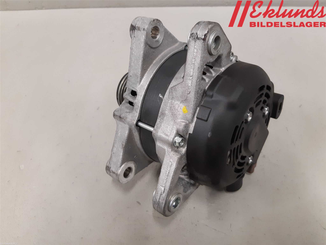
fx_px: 245
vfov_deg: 53.1
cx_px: 163
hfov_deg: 67.3
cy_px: 122
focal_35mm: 26
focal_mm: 3.93
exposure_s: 1/50
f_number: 1.7
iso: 200
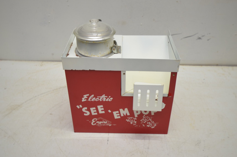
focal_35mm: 36
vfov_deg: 36.7
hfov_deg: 53.2
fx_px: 236
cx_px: 118
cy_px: 78
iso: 200
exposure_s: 1/100
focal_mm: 24
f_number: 4.5
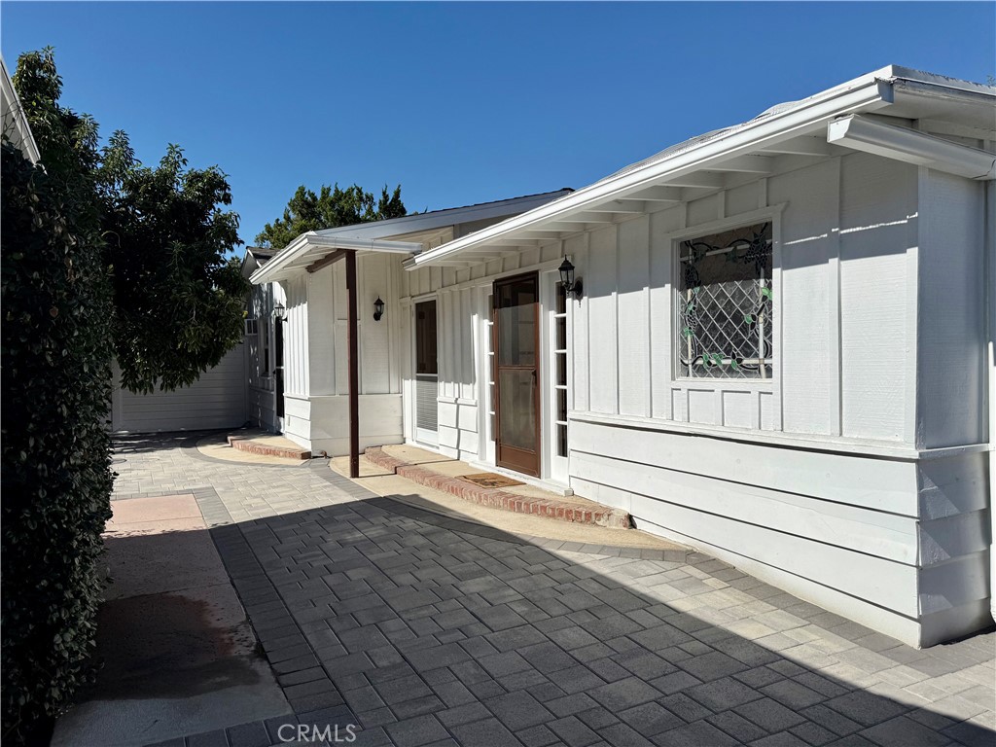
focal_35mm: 24
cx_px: 498
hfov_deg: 71.6
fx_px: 691
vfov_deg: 56.8
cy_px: 374
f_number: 1.78
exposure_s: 1/14286
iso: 80
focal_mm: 6.76
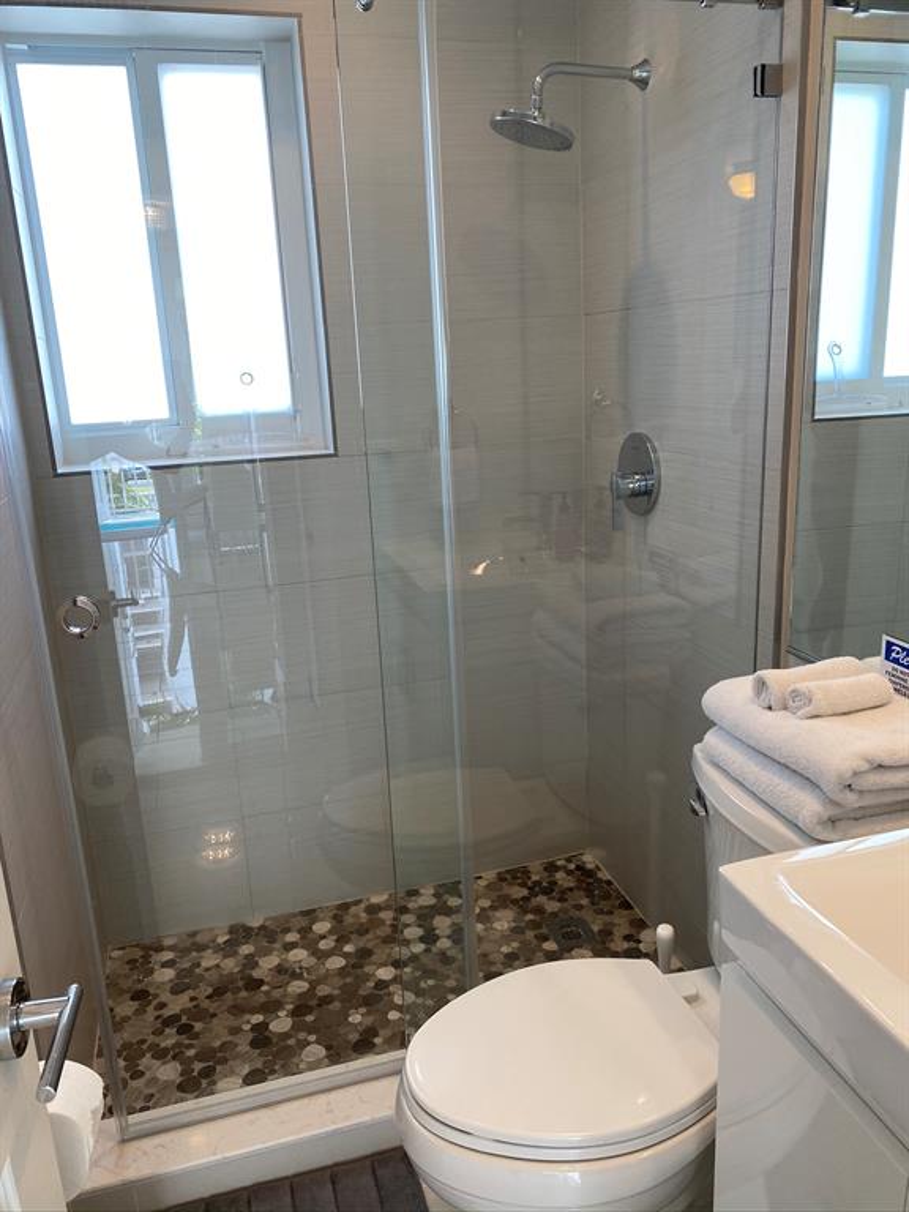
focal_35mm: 26
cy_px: 606
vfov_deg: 67.3
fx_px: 910
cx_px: 454
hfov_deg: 53.1
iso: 80
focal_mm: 4.25
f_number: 1.8
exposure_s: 1/120
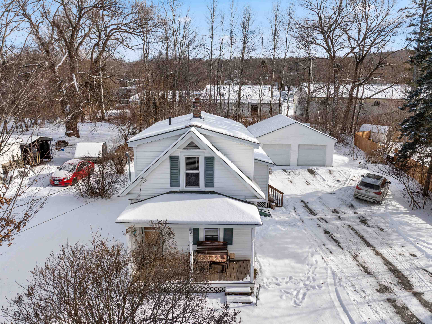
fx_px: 299
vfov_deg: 56.8
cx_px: 216
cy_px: 162
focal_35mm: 24
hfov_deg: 71.6
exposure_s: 1/2500
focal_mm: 12.29
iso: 100
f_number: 2.8
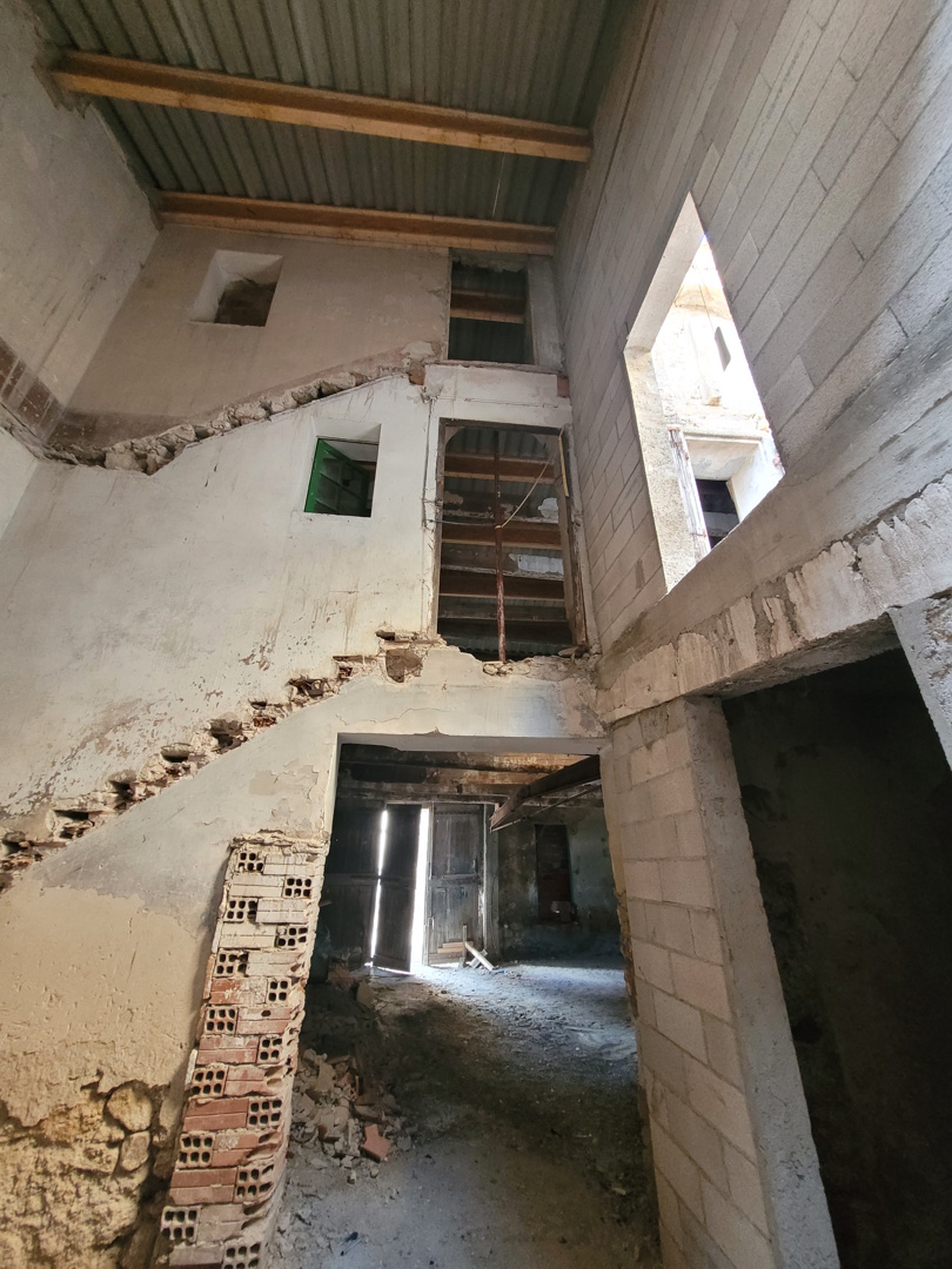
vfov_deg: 106.2
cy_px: 634
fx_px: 477
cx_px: 476
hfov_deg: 89.9
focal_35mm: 13
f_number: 2.2
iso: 500
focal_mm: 1.74
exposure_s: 1/33
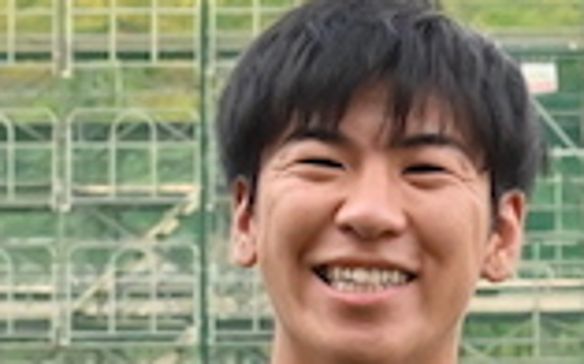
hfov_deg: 5.2
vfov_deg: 3.4
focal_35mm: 382
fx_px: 6078
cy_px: 661
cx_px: 1733
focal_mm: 49
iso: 3200
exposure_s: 1/400
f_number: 11
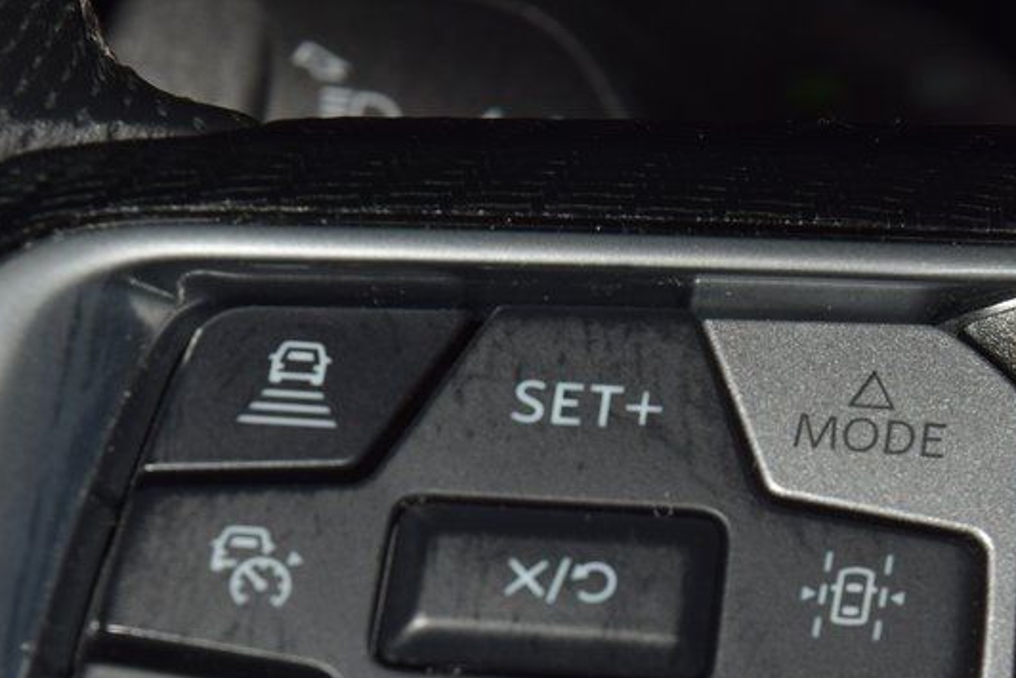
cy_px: 589
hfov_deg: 10.2
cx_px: 573
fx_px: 5702
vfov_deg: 6.8
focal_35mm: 202
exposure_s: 1/125
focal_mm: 70
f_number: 8
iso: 100
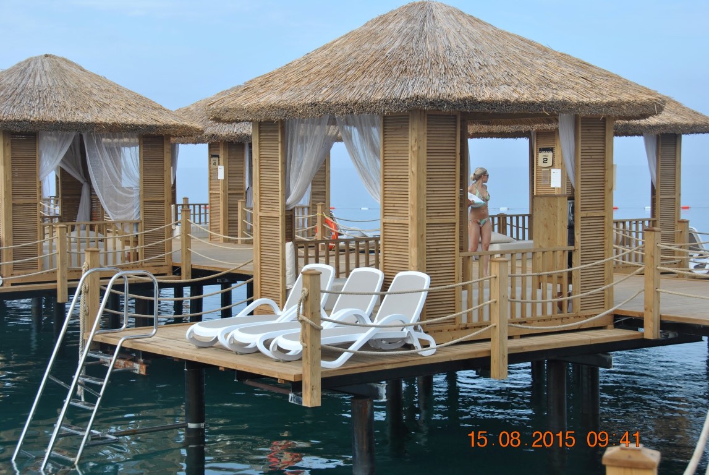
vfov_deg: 20.7
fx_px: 1301
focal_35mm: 66
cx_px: 354
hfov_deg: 30.5
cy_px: 238
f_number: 7.1
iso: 100
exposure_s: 1/200
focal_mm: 44
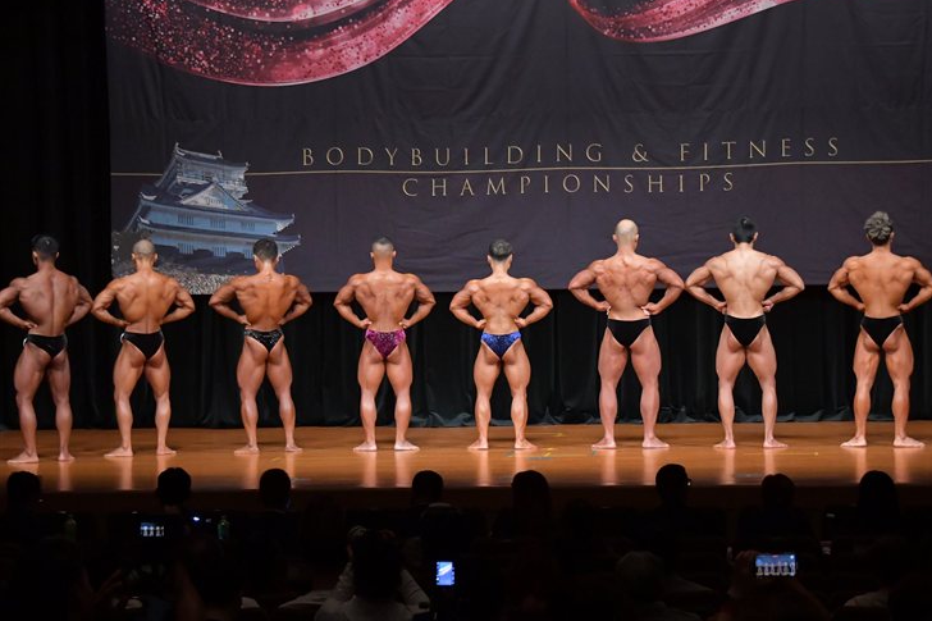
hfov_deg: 17.8
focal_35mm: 115
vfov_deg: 11.9
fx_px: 2976
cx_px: 495
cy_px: 316
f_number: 5.6
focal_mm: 72
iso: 5000
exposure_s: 1/400
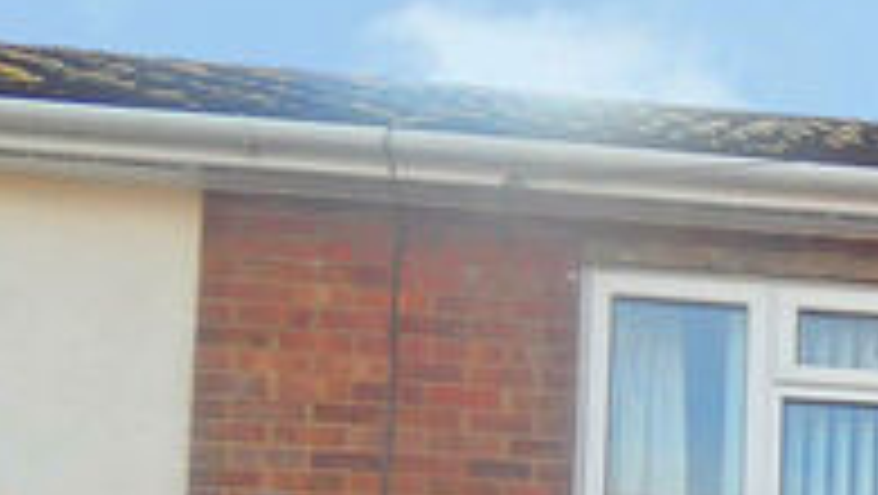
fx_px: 2190
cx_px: 1423
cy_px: 974
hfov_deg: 19.0
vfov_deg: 11.6
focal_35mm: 94
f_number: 3.2
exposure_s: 1/250
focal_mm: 3.9
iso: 80
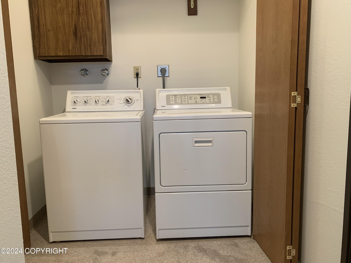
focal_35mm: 26
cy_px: 132
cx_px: 176
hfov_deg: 67.3
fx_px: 264
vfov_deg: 53.1
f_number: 1.8
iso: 200
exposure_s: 1/60
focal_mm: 4.25
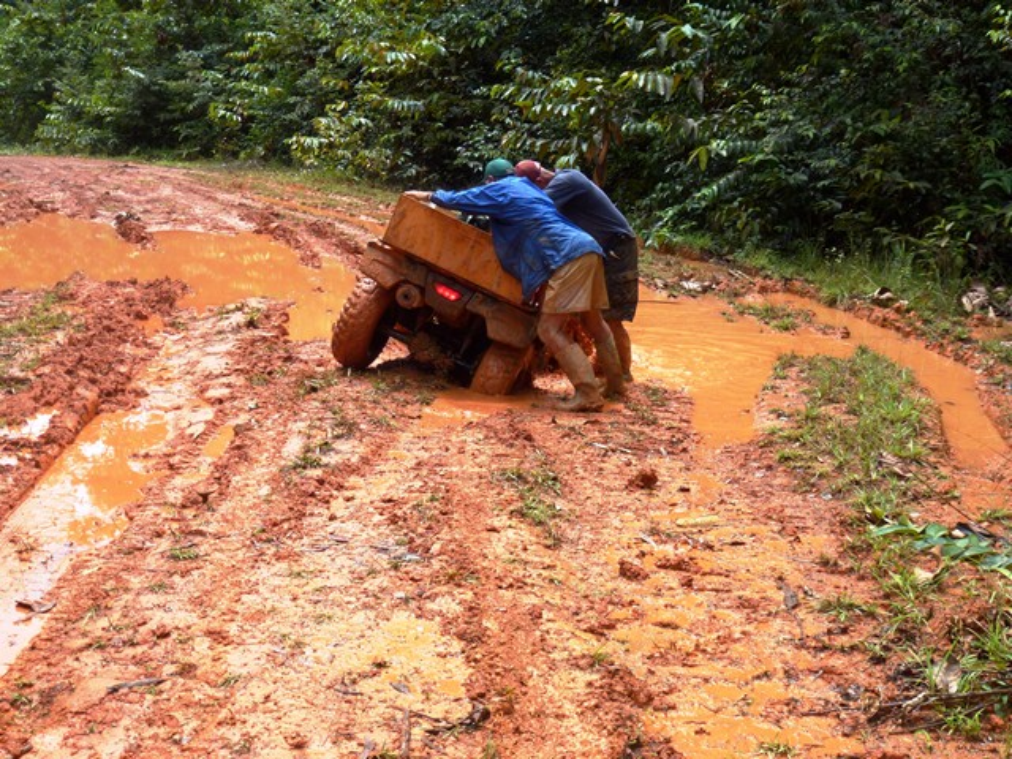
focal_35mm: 45
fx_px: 1316
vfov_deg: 32.2
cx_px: 506
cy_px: 380
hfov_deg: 42.1
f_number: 4
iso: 100
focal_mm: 8
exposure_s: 1/320
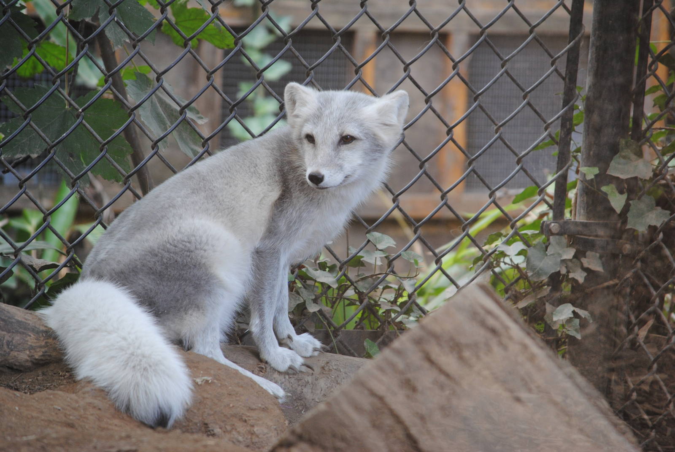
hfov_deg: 6.5
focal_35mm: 315
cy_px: 226
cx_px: 338
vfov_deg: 4.4
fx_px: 5913
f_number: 5.3
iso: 400
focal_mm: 210
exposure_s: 1/30
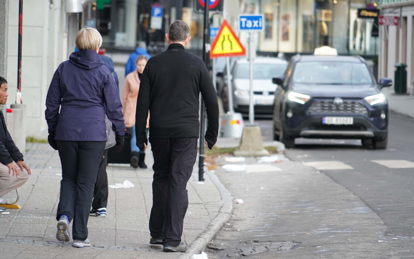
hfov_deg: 8.6
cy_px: 138
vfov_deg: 5.4
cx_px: 207
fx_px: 2764
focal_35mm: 245
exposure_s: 1/250
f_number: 6.3
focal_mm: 240
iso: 2500
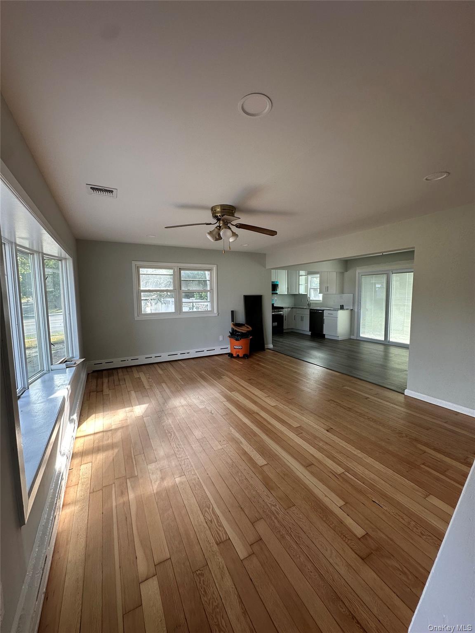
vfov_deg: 102.1
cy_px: 316
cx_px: 238
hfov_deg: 85.7
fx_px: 256
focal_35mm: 14
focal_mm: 2.22
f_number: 2.2
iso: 80
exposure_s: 1/99
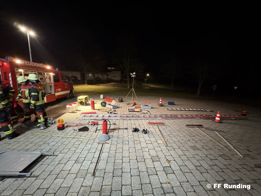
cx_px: 130
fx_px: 106
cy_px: 98
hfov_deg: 102.1
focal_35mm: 14
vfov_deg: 85.7
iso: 800
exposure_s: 1/25
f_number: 2.2
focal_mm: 2.2
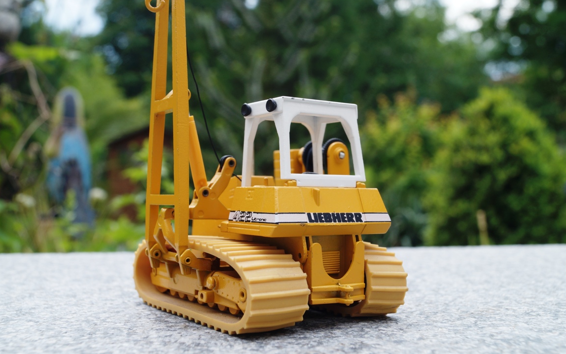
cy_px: 184
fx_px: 663
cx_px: 283
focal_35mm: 43
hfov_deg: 46.2
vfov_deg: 29.9
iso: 100
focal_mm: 28
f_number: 10
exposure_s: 1/60
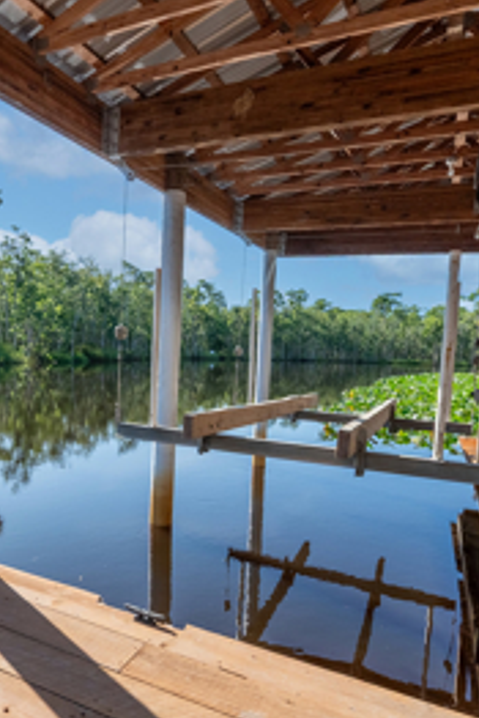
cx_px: 182
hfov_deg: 52.7
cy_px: 400
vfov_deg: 73.5
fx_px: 478
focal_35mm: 24
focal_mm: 14
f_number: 8
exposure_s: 1/8000
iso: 320
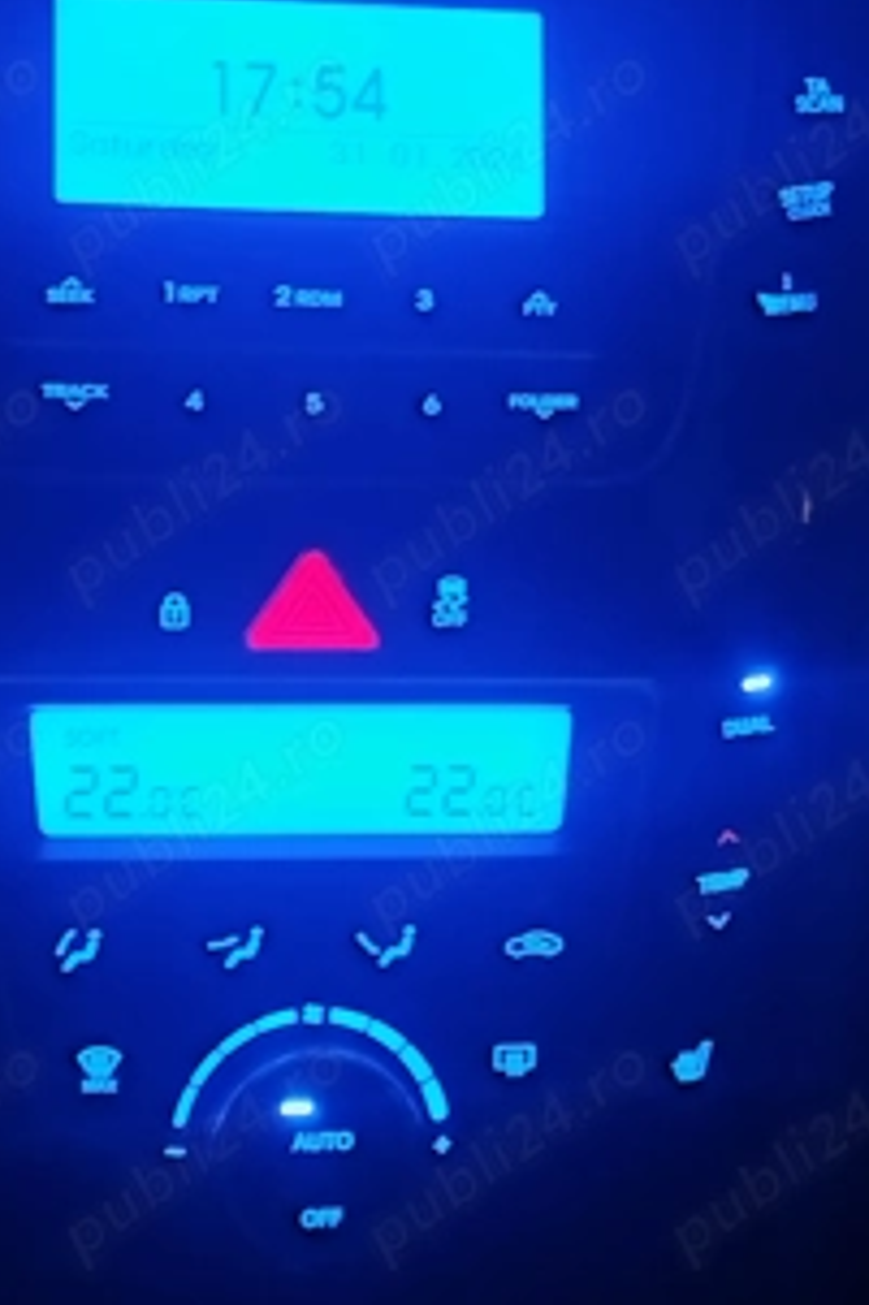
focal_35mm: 73
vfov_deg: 27.7
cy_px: 562
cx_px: 355
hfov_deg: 18.6
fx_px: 2646
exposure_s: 1/16.7
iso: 1693
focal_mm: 4.95
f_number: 1.9
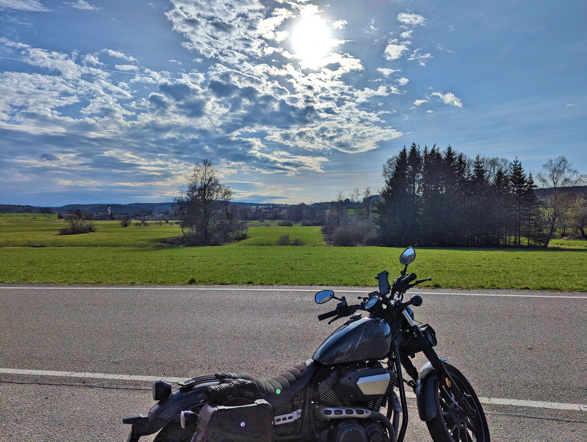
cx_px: 294
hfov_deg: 71.5
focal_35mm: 24
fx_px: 408
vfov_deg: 56.9
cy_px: 221
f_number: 1.85
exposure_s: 1/12500
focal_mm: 6.81
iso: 34
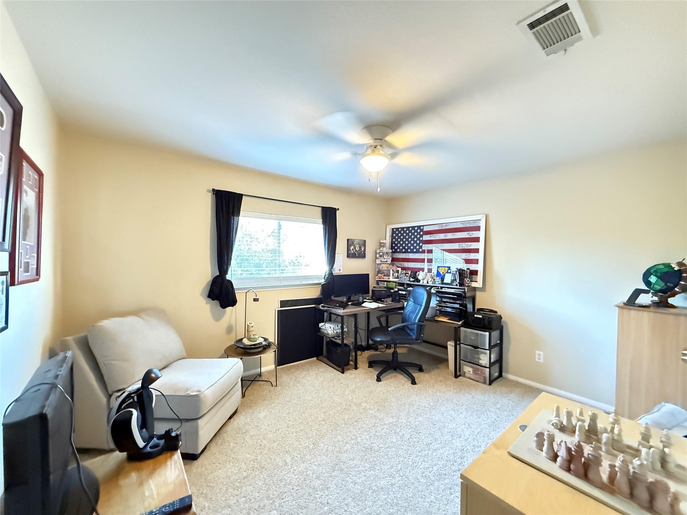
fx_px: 278
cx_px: 344
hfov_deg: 102.1
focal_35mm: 14
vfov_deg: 85.7
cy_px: 258
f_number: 2.2
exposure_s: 1/40
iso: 1600
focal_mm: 2.22
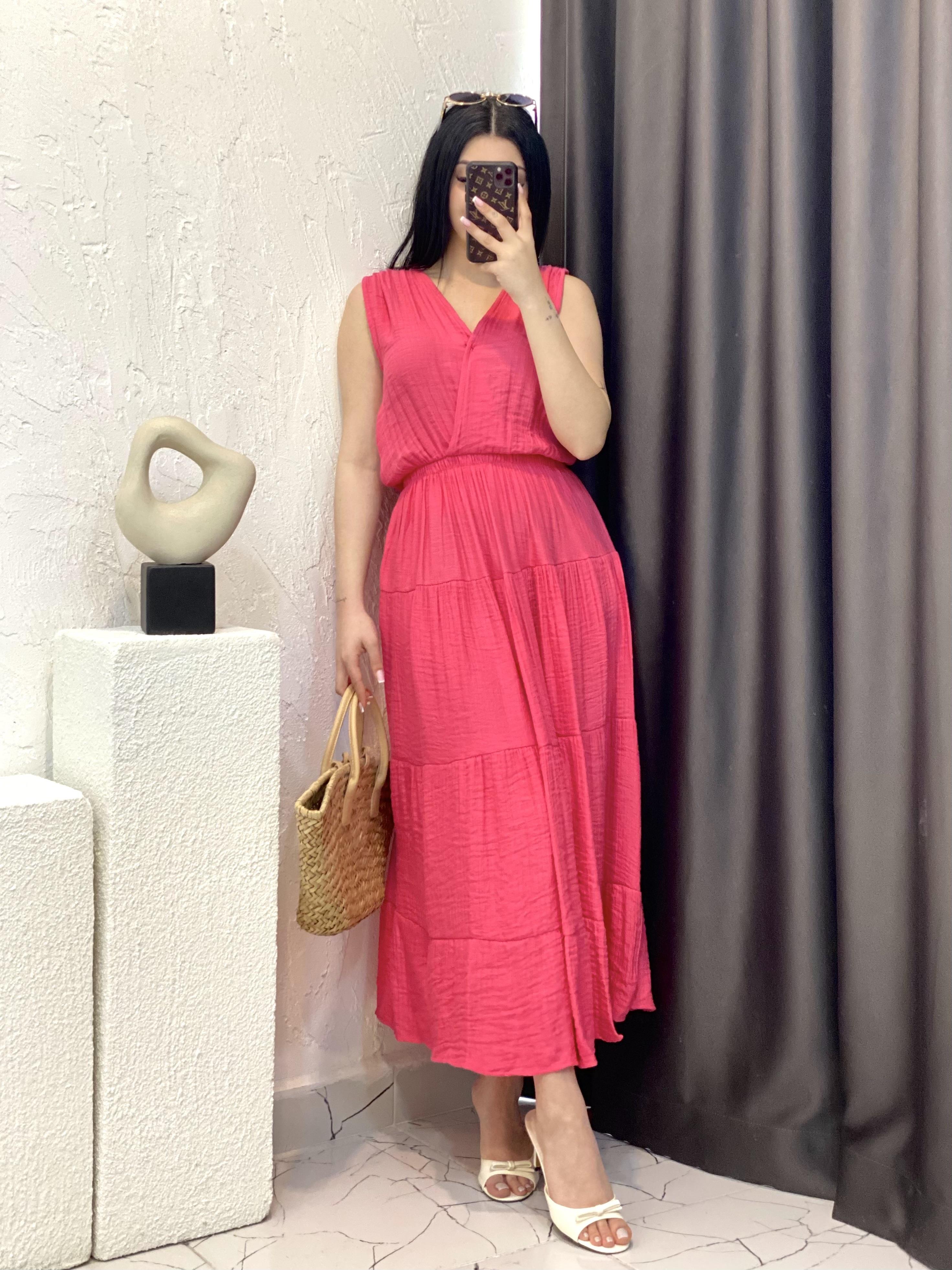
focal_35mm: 52
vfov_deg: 36.8
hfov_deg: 28.0
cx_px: 476
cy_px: 635
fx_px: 1907
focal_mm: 6
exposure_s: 1/122
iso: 200
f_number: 2
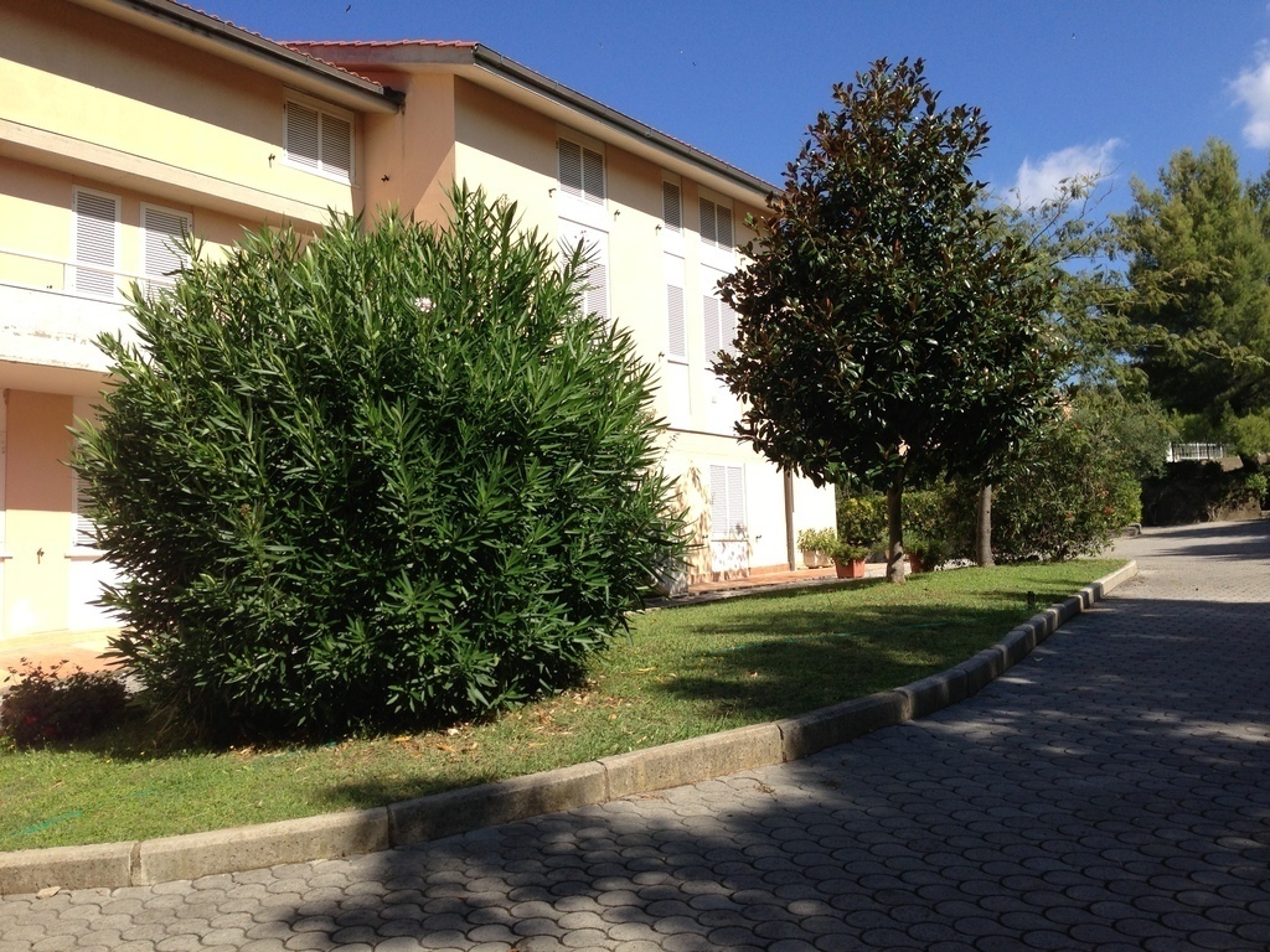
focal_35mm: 33
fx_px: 1211
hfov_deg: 55.4
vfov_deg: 42.9
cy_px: 476
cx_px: 635
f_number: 2.4
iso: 50
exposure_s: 1/1153
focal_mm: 4.13
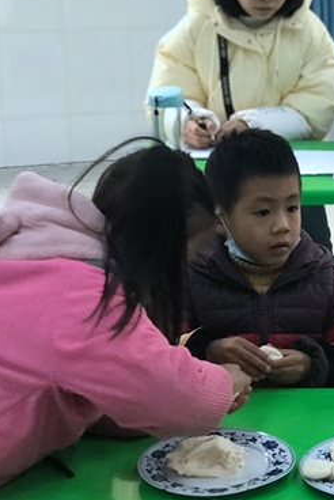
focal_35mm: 103
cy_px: 251
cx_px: 430
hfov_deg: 12.9
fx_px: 1431
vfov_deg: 19.8
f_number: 2.8
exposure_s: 1/50
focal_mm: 6.6
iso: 320
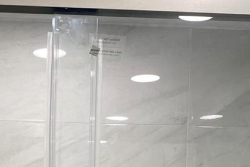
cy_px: 322
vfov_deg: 12.4
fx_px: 687
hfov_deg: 20.5
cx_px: 64
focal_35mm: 99
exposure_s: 1/120
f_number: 1.8
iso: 80
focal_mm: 4.25
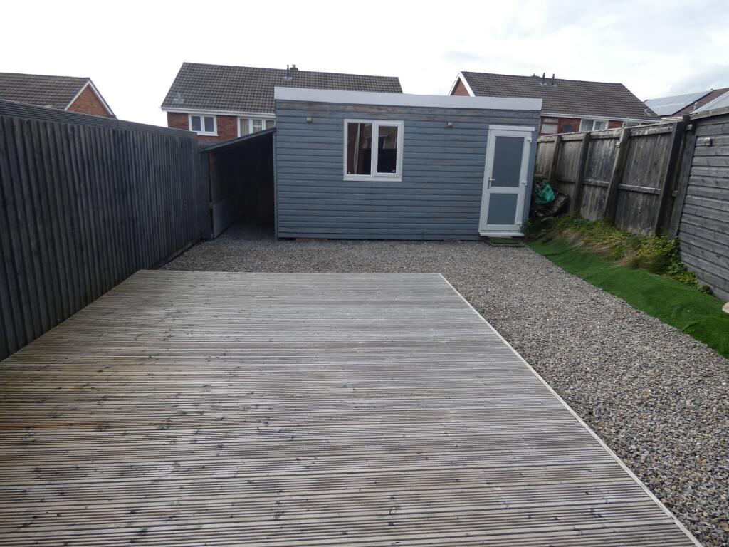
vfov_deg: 66.0
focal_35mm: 20
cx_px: 364
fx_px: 421
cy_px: 274
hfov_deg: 81.7
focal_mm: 3.6
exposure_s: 1/640
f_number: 2.8
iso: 80
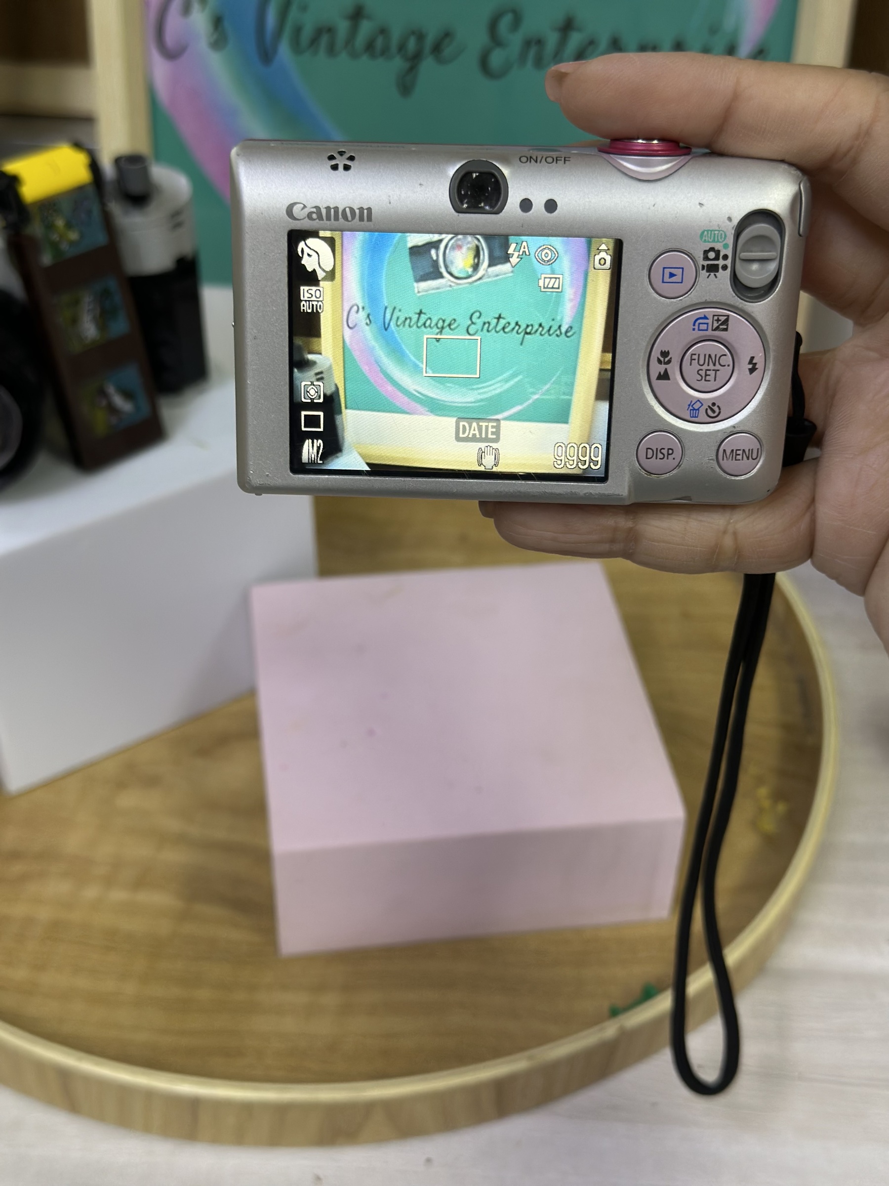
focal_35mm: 48
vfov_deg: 39.7
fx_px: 1644
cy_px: 593
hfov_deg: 30.3
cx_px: 444
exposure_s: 1/50
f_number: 1.78
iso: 100
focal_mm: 6.86
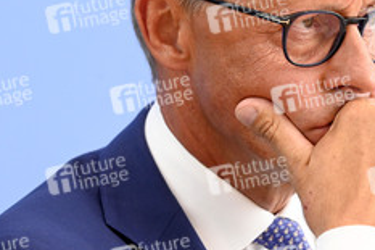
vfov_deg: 3.8
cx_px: 270
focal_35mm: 358
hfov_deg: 5.8
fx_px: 3726
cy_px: 55
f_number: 6.3
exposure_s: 1/500
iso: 3200
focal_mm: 185
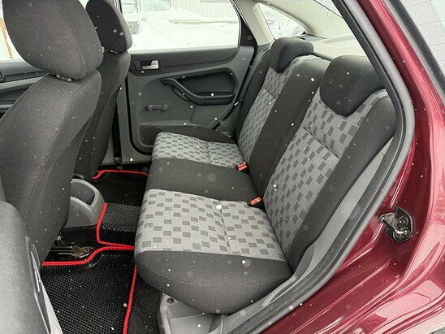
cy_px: 167
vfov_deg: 56.8
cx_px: 222
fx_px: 309
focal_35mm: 24
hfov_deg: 71.6
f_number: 1.78
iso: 200
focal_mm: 6.76
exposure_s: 1/216
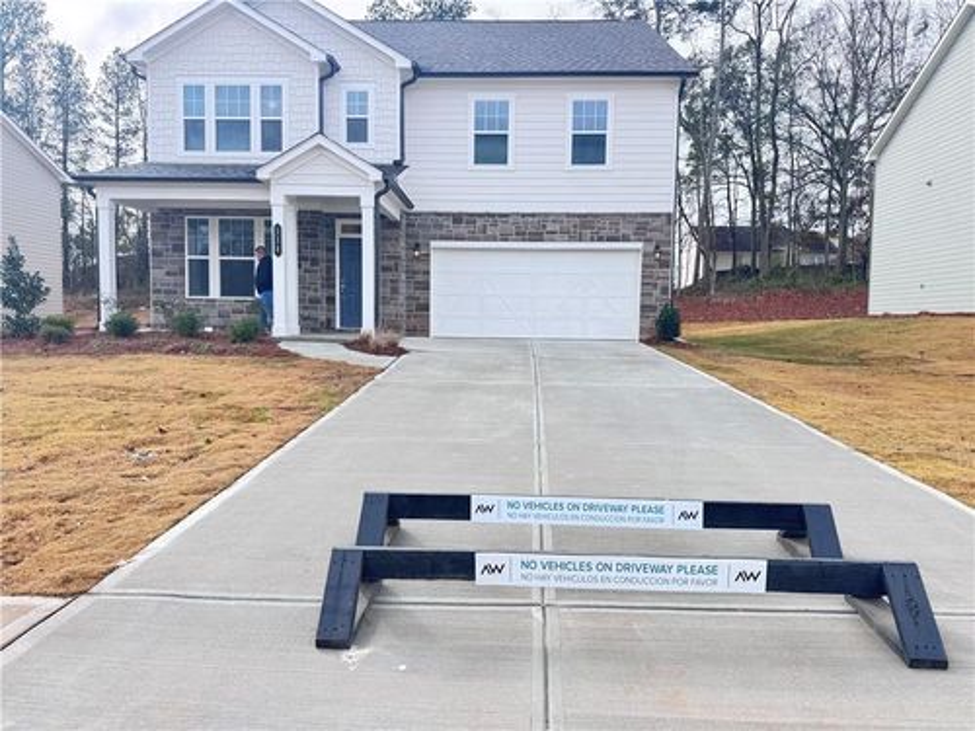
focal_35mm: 24
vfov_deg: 56.8
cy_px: 366
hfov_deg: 71.6
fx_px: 676
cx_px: 488
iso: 80
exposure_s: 1/651
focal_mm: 6.76
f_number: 1.78
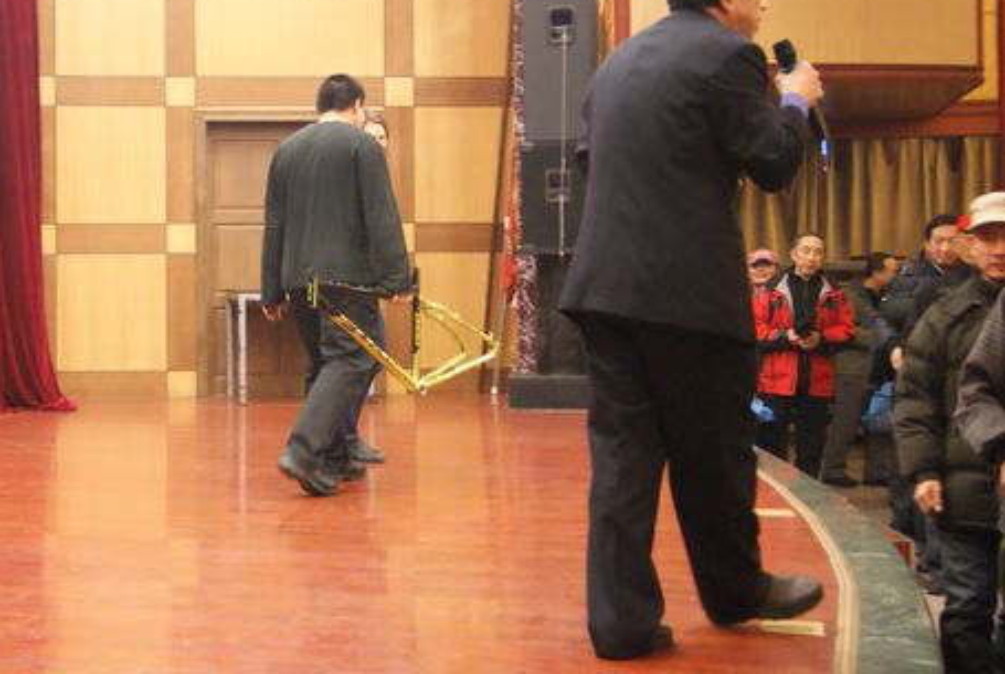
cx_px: 183
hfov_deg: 32.8
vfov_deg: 23.0
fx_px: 1650
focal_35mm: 59
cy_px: 272
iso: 1600
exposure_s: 1/40
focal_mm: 24
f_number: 4.5
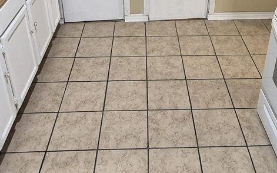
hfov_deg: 48.1
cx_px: 157
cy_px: -11
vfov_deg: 28.7
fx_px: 309
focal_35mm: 41
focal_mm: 1.74
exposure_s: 1/60
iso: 400
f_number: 2.2
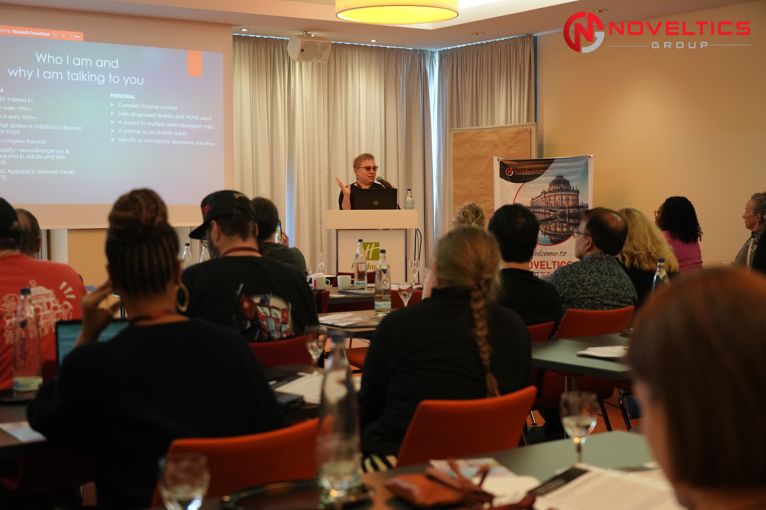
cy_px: 255
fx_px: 1106
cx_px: 383
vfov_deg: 26.0
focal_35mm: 52
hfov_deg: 38.2
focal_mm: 52
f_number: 4
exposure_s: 1/320
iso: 4000
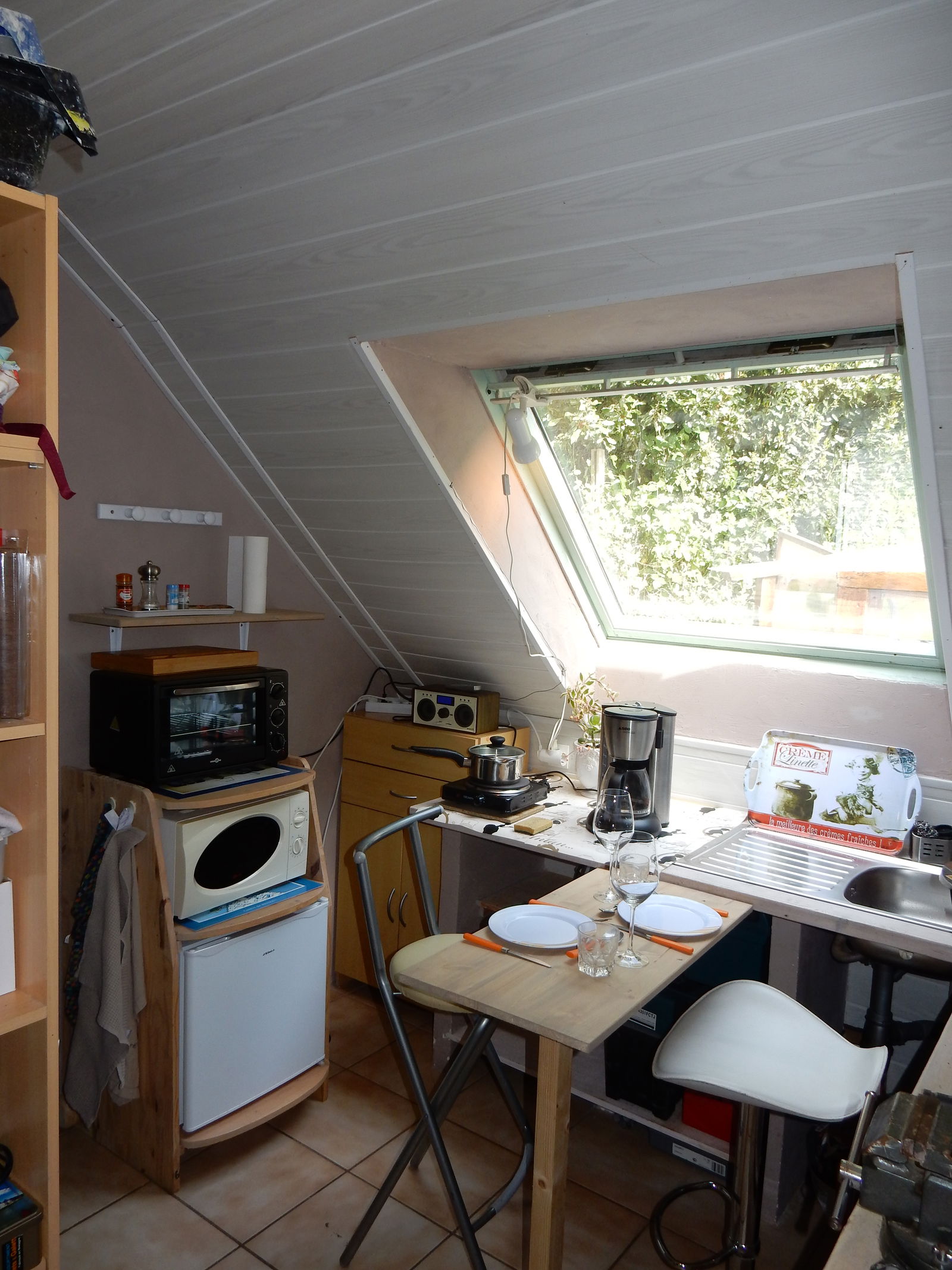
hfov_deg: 54.9
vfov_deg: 69.4
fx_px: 917
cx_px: 476
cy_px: 635
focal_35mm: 25
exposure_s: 1/50
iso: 125
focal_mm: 4.5
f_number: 3.7
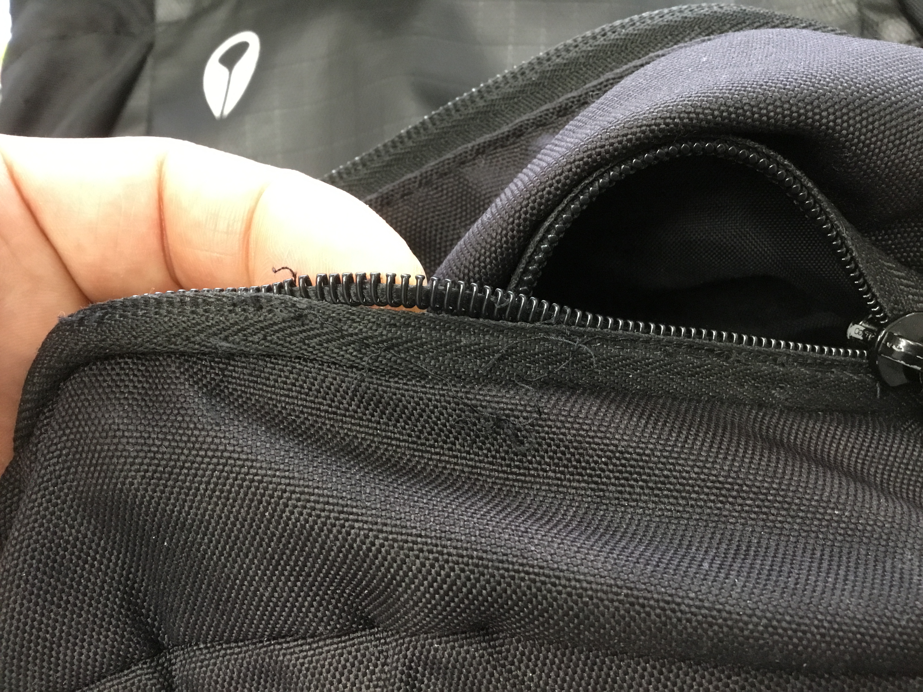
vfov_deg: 45.4
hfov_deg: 58.4
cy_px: 346
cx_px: 462
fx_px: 827
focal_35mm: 31
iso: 160
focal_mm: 3.3
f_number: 2.4
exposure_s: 1/30
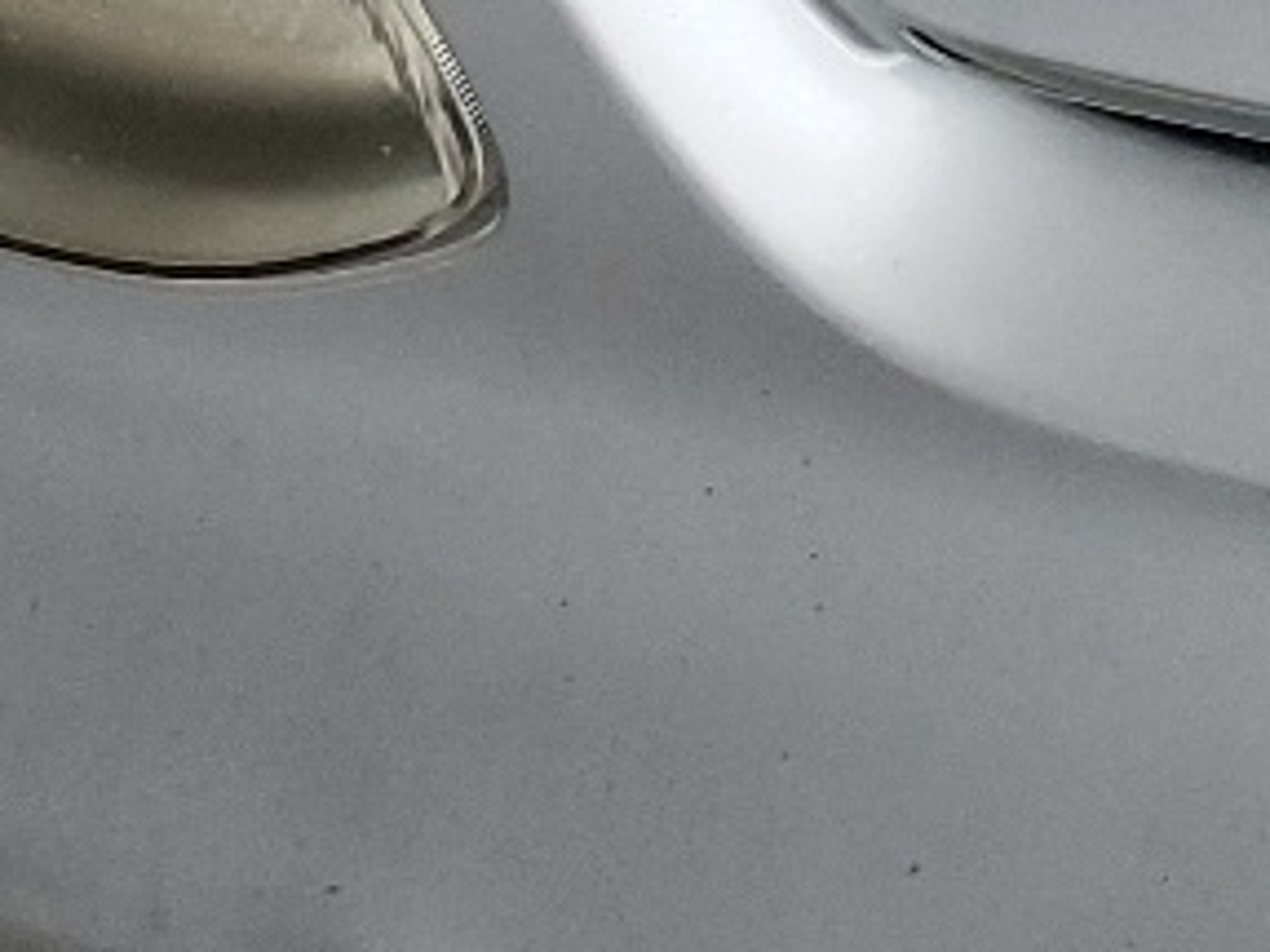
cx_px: 3120
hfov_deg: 11.2
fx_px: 5318
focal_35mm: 145
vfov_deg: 8.8
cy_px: -1700
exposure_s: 1/120
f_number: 1.5
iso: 69
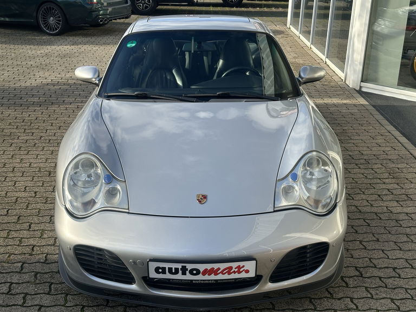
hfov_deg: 39.7
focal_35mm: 48
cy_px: 156
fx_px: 577
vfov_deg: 30.3
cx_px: 208
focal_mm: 6.86
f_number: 1.78
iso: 64
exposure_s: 1/1953
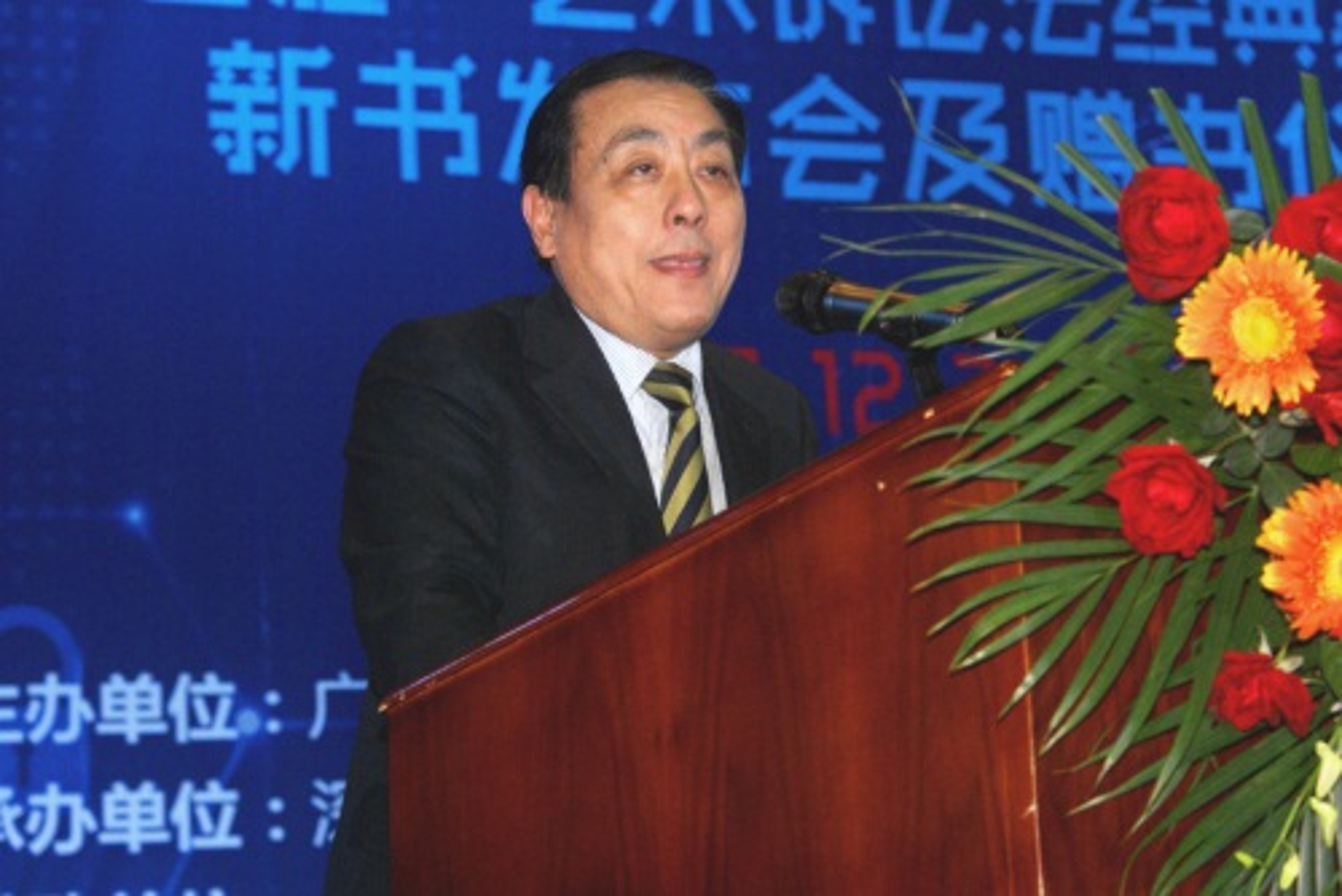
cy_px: 448
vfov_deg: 15.2
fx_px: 3357
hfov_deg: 22.6
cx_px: 671
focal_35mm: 90
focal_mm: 60
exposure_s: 1/100
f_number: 5.6
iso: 800
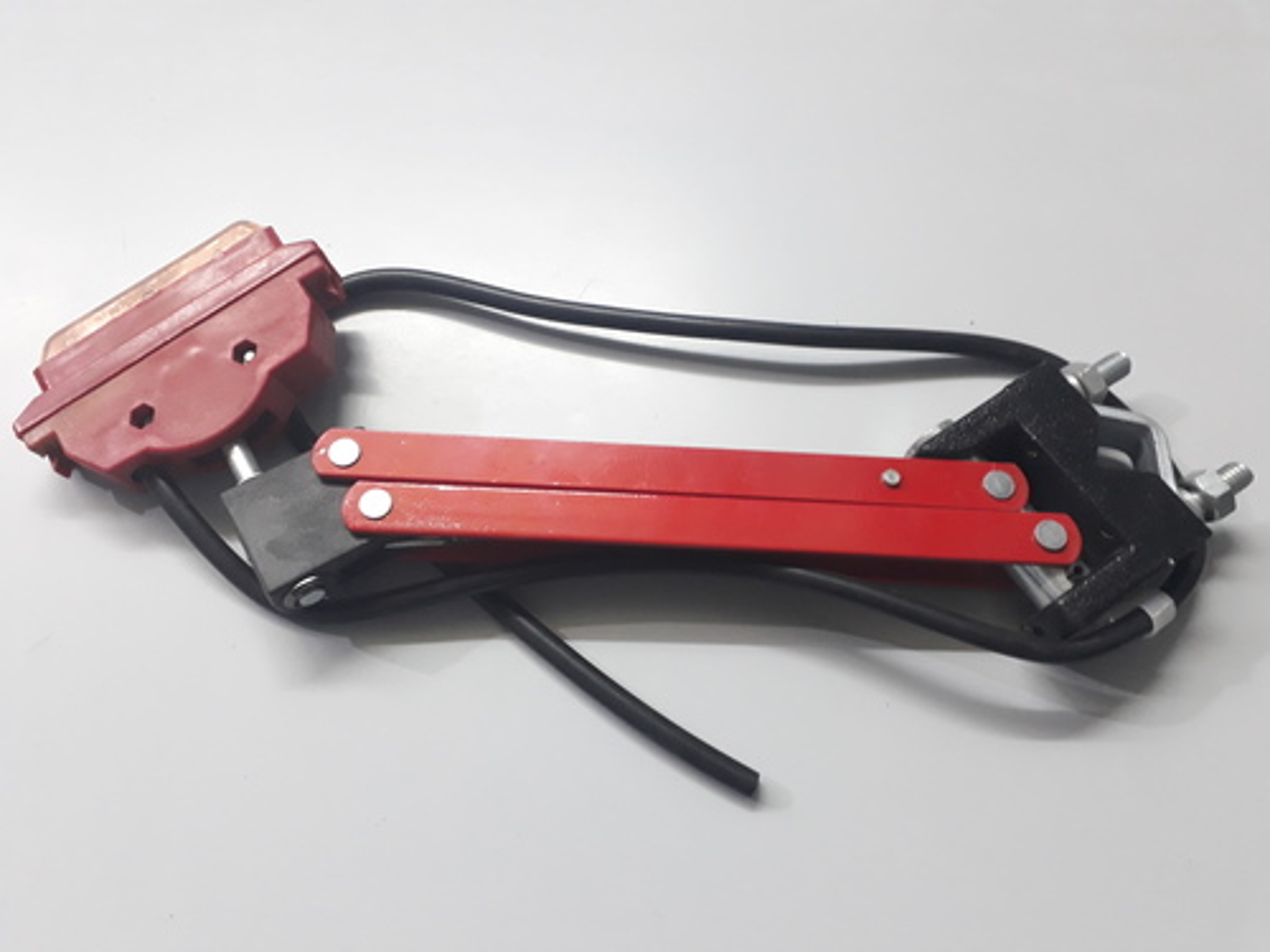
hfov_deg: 65.3
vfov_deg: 51.4
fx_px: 991
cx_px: 635
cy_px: 476
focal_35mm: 27
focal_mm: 3.6
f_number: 1.9
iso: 200
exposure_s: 1/17
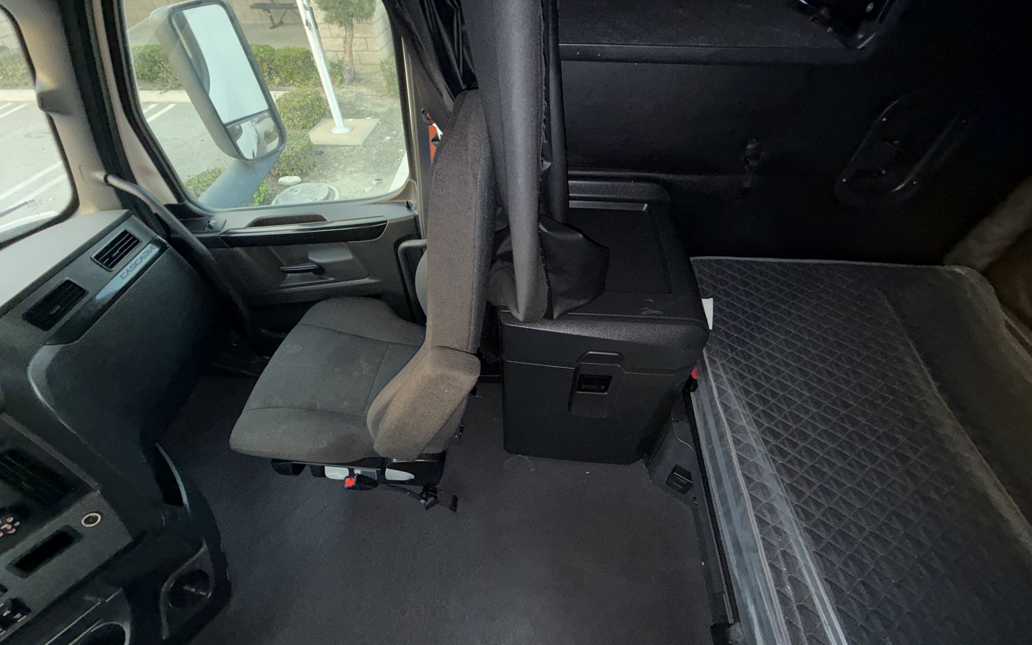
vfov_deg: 74.7
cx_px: 521
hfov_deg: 101.5
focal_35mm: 15
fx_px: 422
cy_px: 337
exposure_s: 1/28
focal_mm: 2.22
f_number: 2.2
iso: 320
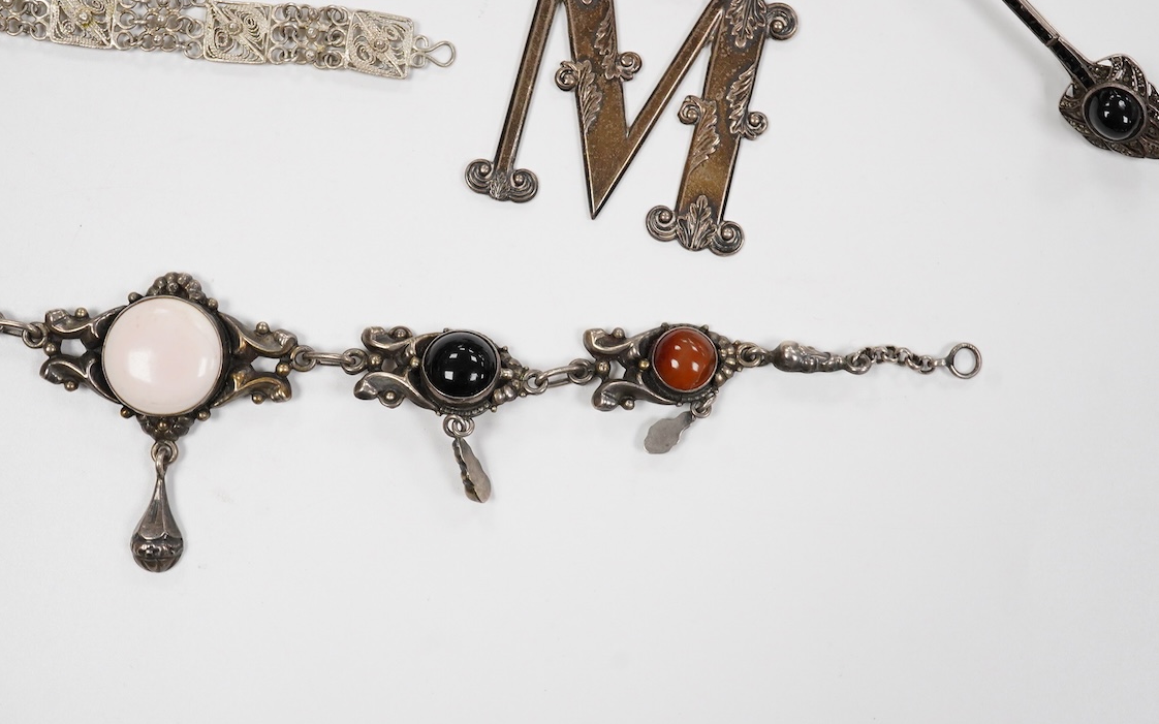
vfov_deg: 28.0
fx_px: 1453
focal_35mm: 46
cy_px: 370
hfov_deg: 43.5
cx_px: 580
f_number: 13
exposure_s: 1/160
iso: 2500
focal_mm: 30
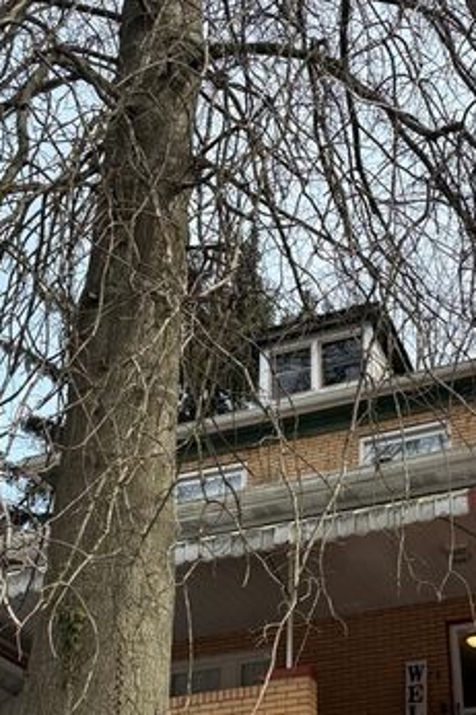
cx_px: 338
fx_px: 1032
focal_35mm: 52
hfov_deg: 25.7
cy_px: 549
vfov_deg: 37.1
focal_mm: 5.96
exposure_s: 1/1048
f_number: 1.6
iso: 50
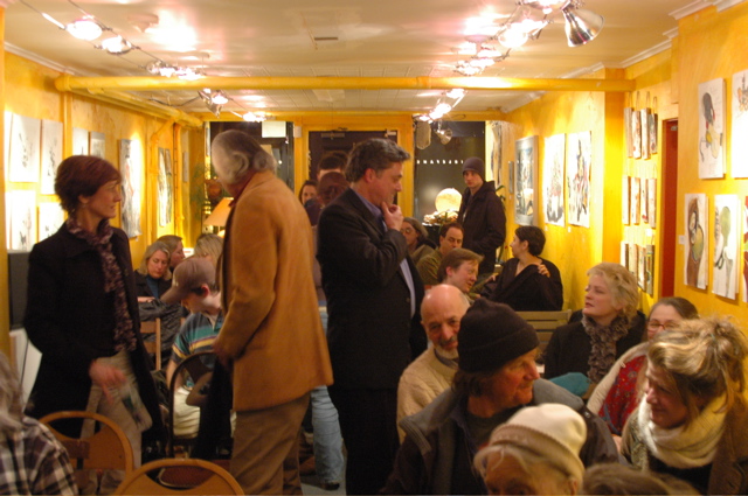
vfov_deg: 31.8
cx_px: 374
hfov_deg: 46.5
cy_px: 248
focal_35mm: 42
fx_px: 872
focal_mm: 28
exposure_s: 1/13
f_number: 5
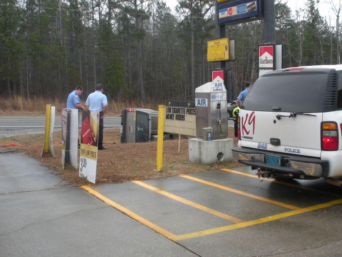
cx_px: 171
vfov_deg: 33.6
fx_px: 425
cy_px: 128
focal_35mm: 43
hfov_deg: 43.9
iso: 64
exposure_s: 1/86.8
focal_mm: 7.7
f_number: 4
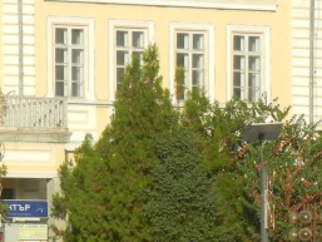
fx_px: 3304
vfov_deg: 4.2
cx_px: 4
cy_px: 425
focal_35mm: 355
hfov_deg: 5.6
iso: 160
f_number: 4.4
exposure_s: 1/794
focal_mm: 16
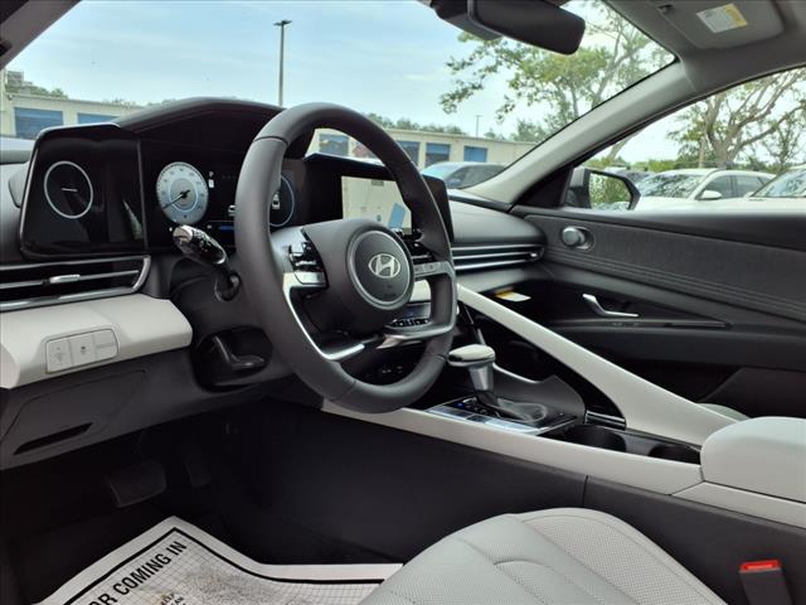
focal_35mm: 27
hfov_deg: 65.3
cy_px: 302
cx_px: 403
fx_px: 629
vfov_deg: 51.4
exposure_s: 1/244
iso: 40
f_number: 1.9
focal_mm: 3.58
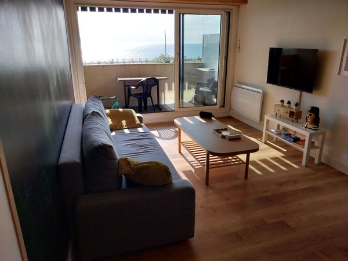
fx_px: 261
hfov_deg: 67.3
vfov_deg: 53.1
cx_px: 174
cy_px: 130
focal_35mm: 26
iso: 25
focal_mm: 4
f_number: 1.8
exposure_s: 1/317
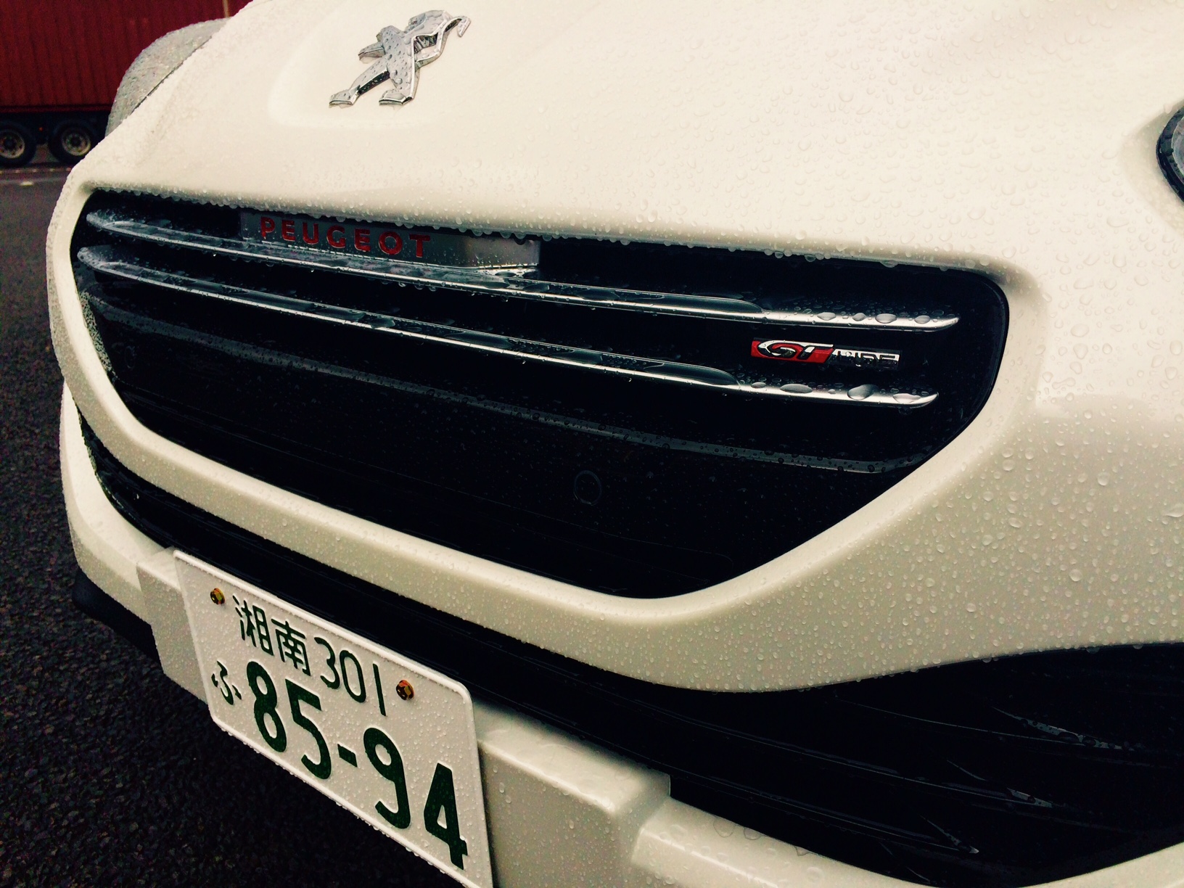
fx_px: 992
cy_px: 444
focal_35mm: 29
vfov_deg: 48.2
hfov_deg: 61.7
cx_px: 592
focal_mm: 4.15
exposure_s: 1/461
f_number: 2.2
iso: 32
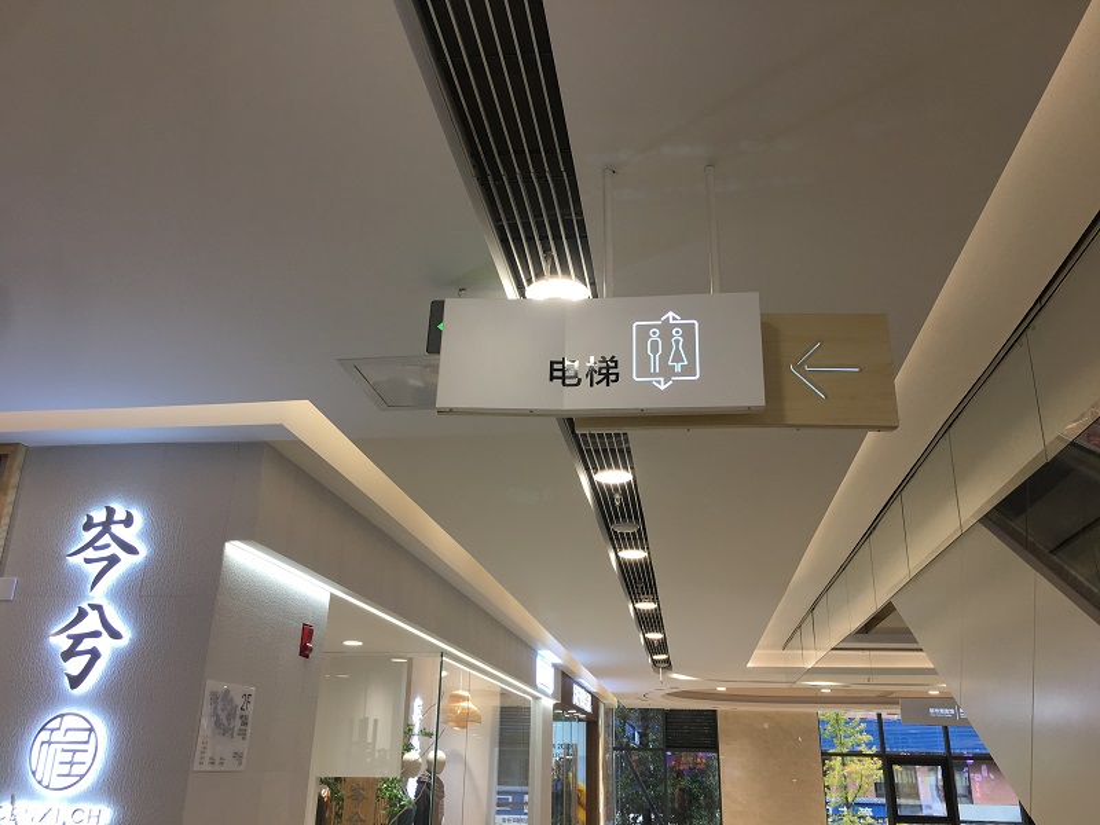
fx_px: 922
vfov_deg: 48.2
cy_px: 412
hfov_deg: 61.7
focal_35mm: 29
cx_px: 550
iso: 25
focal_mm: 4.15
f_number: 2.2
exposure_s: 1/50
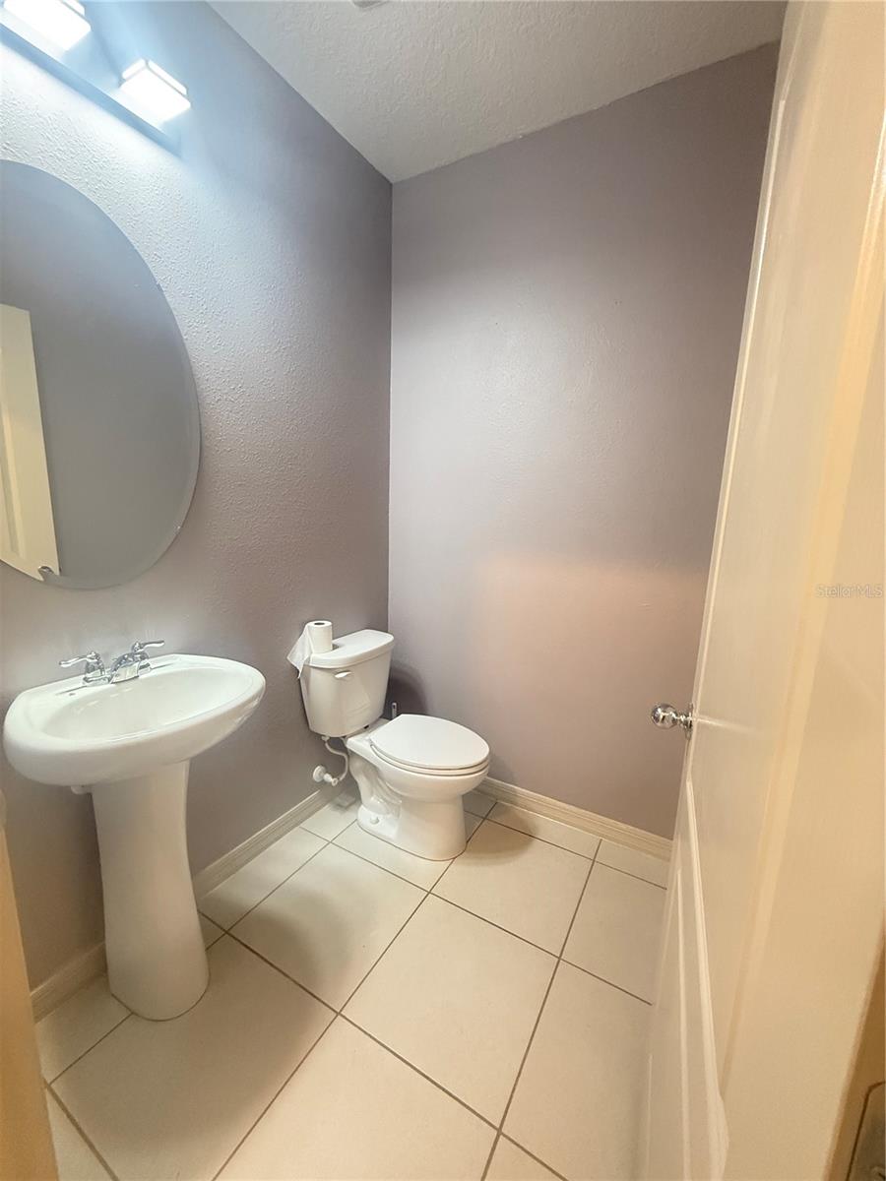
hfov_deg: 85.7
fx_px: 478
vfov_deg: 102.1
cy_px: 590
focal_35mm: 14
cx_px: 443
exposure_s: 1/60
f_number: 2.2
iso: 640
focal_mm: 2.22
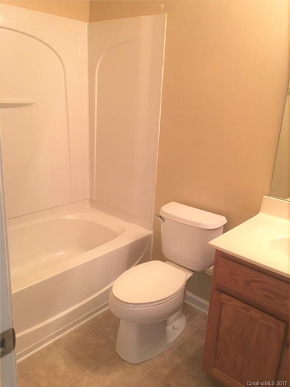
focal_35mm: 29
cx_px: 145
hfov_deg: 48.2
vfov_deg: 61.7
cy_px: 194
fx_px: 324
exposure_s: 1/15
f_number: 2.2
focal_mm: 4.15
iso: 64
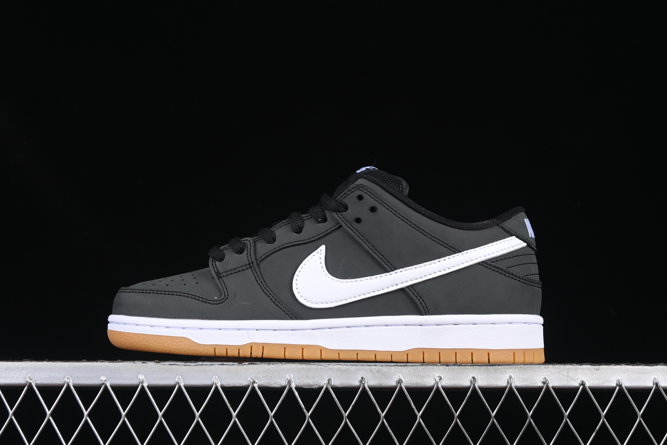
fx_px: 1389
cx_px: 334
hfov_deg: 27.0
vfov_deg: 18.2
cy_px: 222
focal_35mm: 75
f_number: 6.3
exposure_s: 1/60
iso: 160
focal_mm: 50
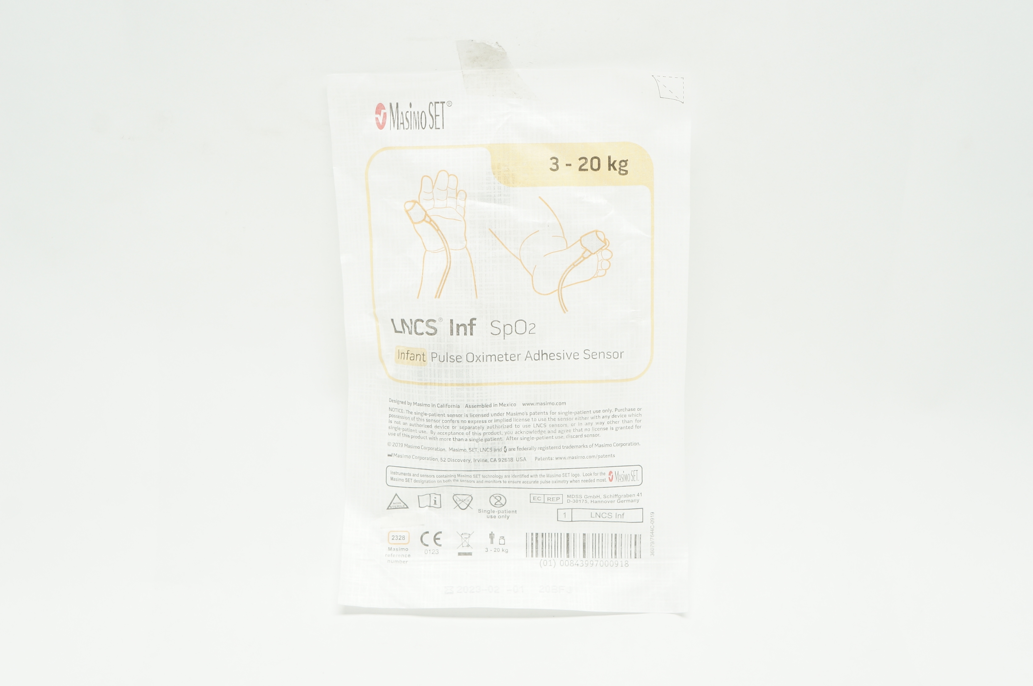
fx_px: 1247
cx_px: 516
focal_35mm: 44
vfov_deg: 30.8
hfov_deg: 45.0
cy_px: 343
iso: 400
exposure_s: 1/30
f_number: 8
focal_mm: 29
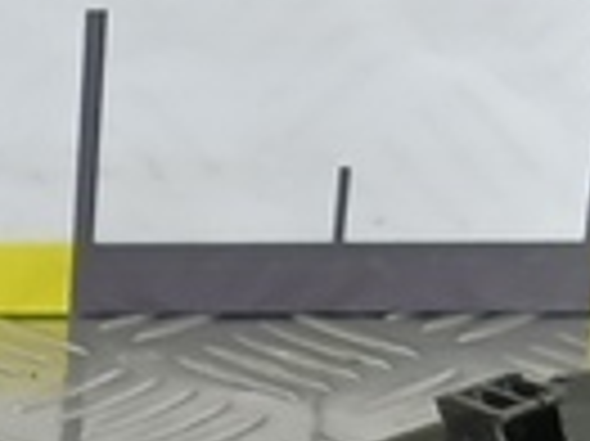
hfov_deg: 10.6
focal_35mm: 180
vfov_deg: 7.4
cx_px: -320
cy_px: 1260
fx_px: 3065
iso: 80
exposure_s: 1/50
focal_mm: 4.11
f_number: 1.6
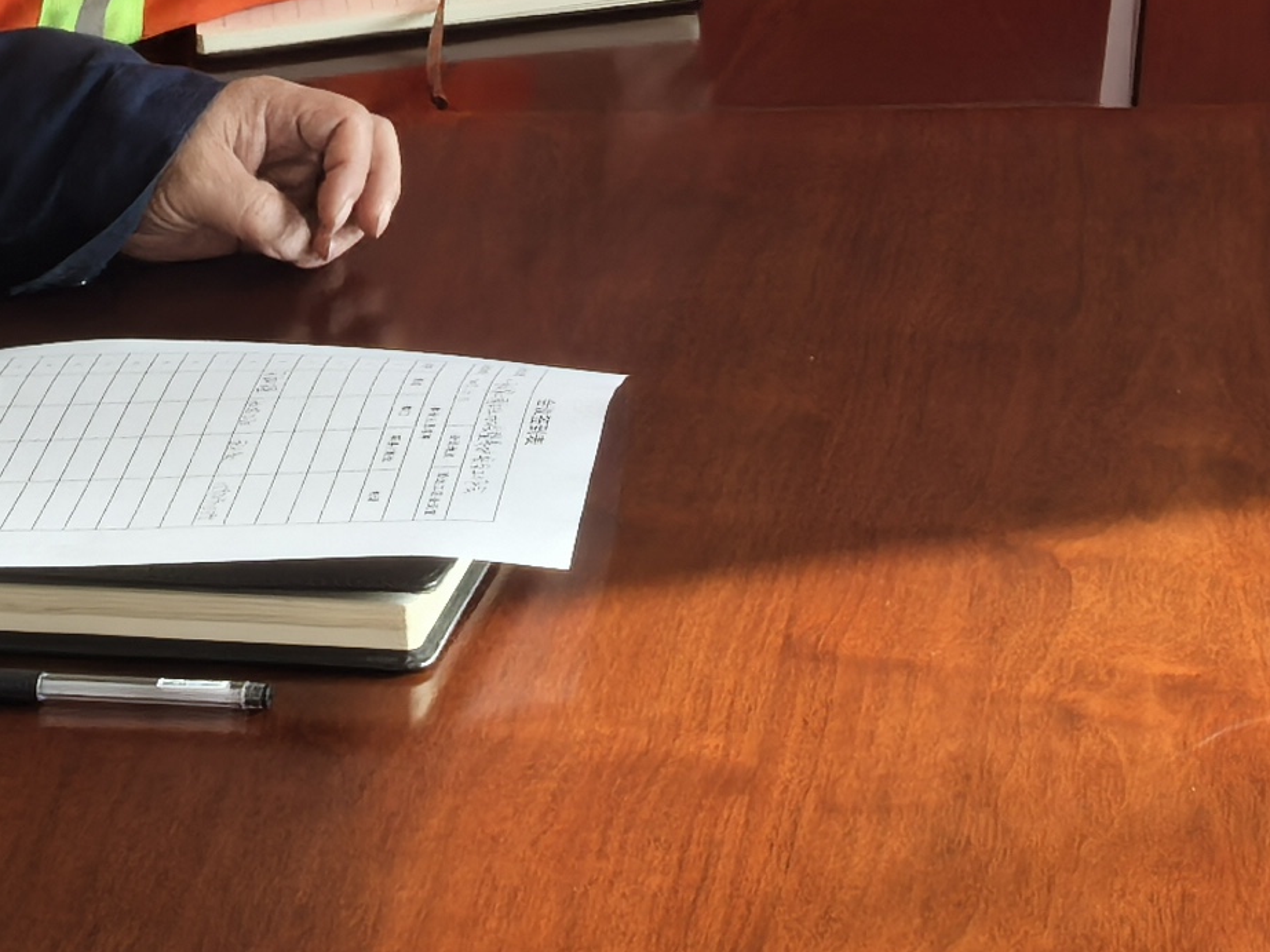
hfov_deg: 16.0
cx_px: 1358
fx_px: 4401
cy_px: -1004
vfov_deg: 11.1
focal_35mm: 120
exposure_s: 1/100
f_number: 4
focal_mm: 5.75
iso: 80
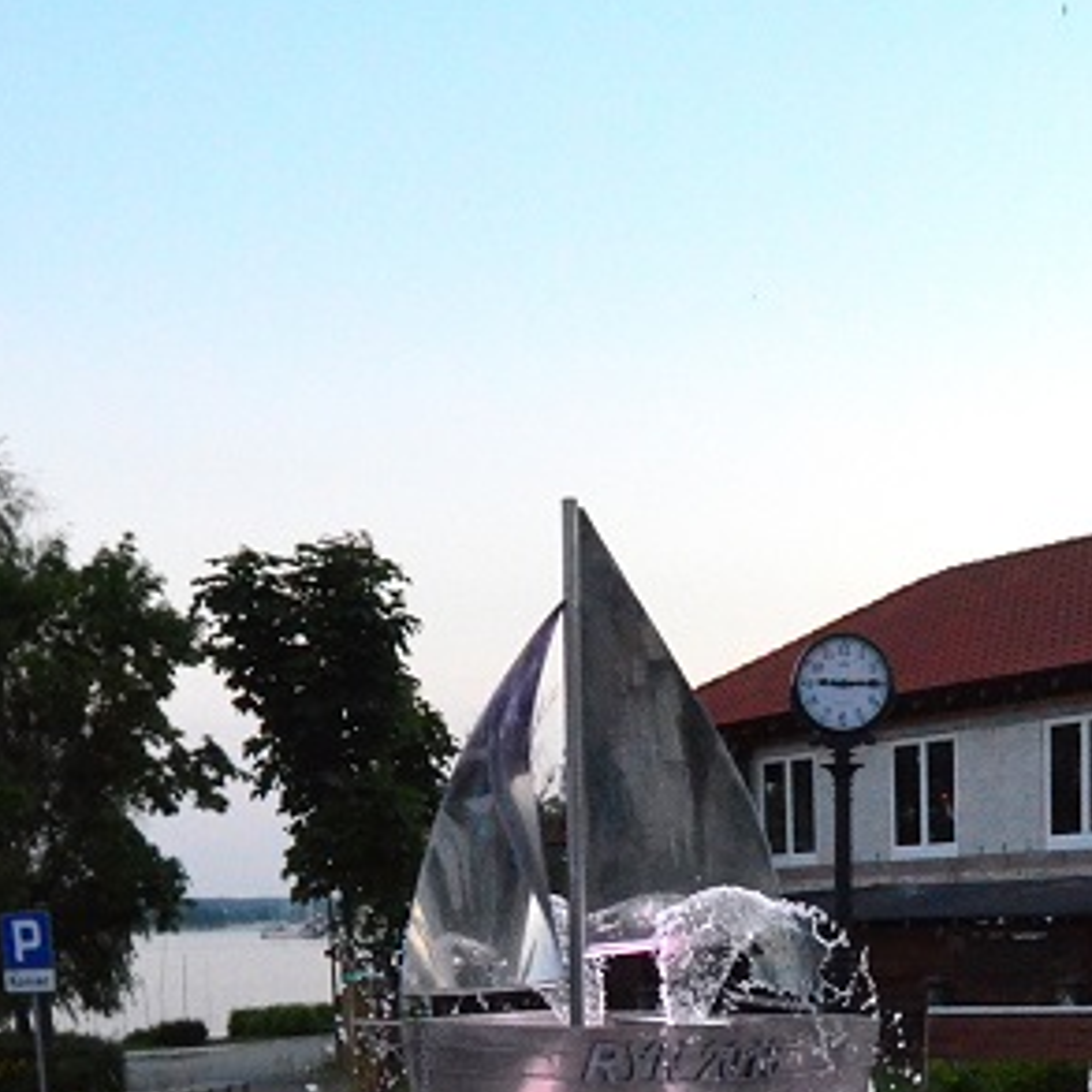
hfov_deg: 32.6
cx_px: 703
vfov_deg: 30.2
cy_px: 1124
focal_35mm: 52
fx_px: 1856
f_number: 4
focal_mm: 12
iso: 3600
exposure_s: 1/400
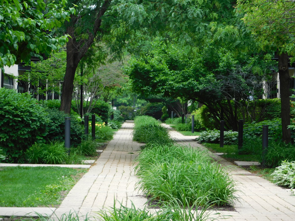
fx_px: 1142
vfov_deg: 11.1
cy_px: 110
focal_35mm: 134
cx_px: 148
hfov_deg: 14.7
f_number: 5
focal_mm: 23.7
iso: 125
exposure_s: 1/125
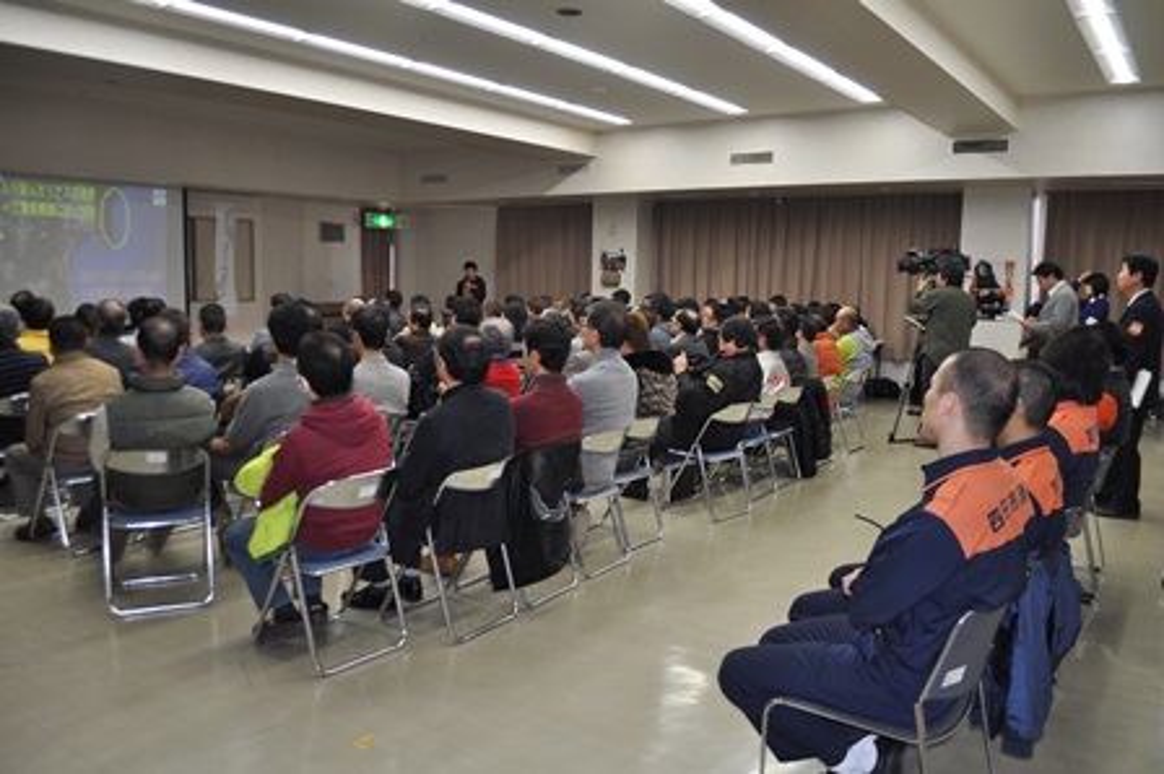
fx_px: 872
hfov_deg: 67.4
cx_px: 582
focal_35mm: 27
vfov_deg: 47.9
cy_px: 387
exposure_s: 1/160
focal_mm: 18
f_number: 3.5
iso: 400
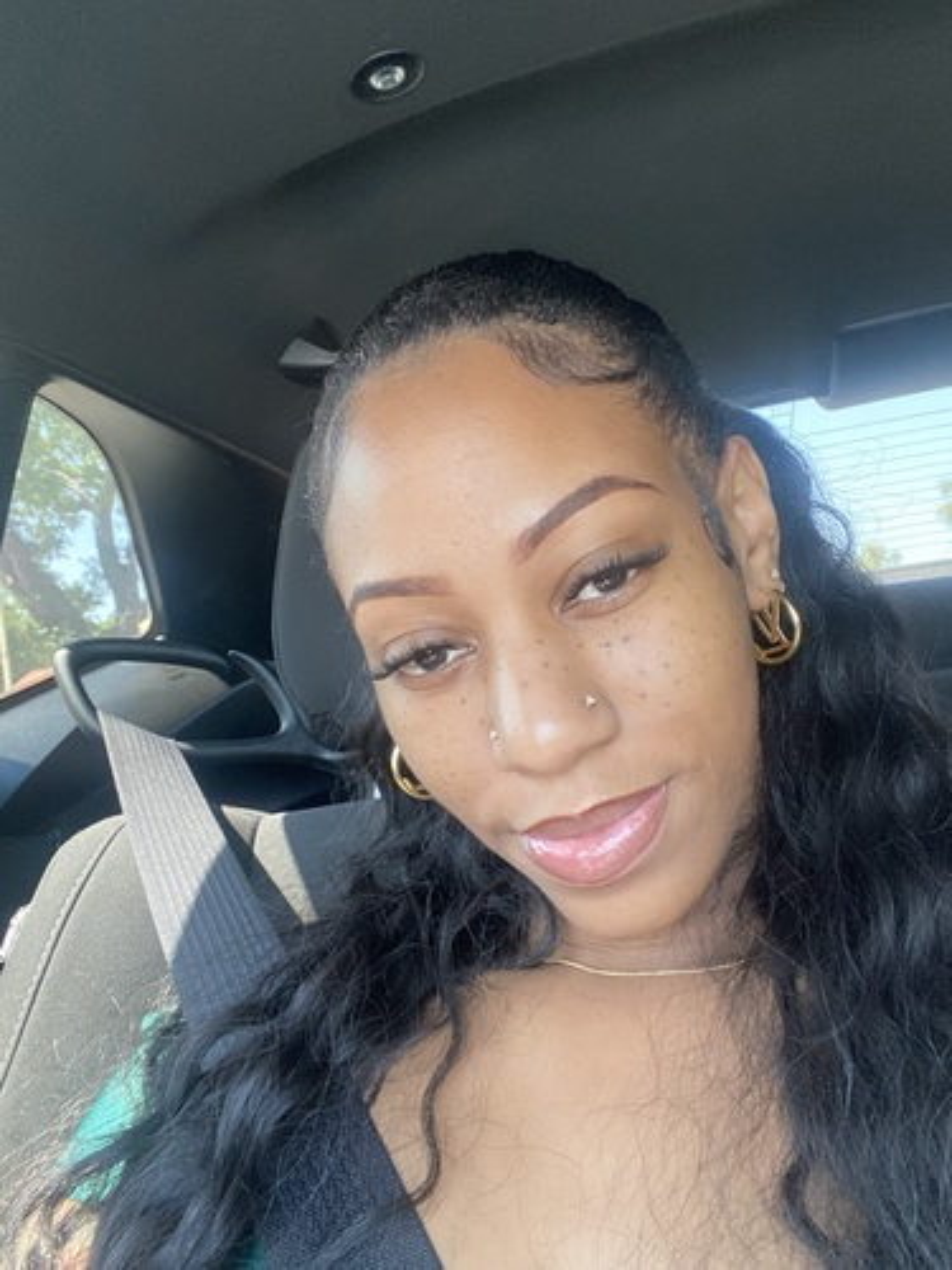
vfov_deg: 60.0
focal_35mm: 30
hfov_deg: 46.8
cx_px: 476
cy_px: 635
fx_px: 1100
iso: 160
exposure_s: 1/60
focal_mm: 2.71
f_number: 2.2
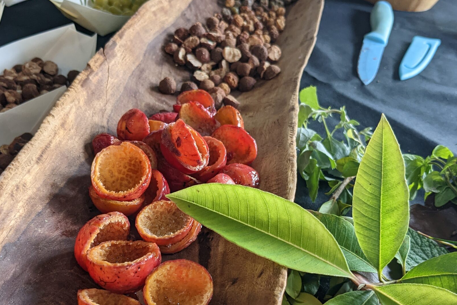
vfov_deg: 29.4
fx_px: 571
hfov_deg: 43.6
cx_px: 228
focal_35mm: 45
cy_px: 227
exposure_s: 1/25
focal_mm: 4.38
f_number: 1.73
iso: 110
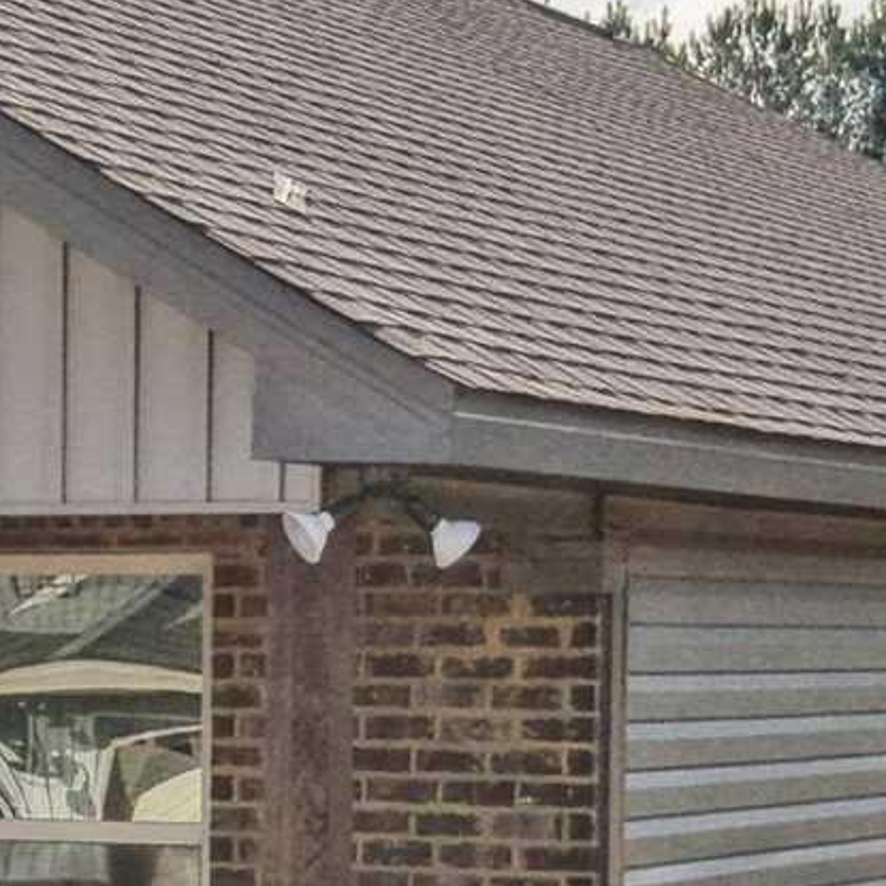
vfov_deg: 10.9
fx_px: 4546
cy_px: 1095
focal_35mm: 157
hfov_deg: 10.9
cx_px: -241
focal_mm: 8.7
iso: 200
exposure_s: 1/6000
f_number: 1.8
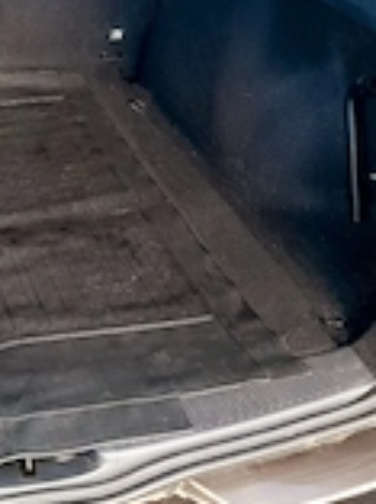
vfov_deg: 26.9
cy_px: 22
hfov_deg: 20.5
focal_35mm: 69
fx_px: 1003
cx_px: -6
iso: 40
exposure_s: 1/50
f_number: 1.8
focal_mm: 4
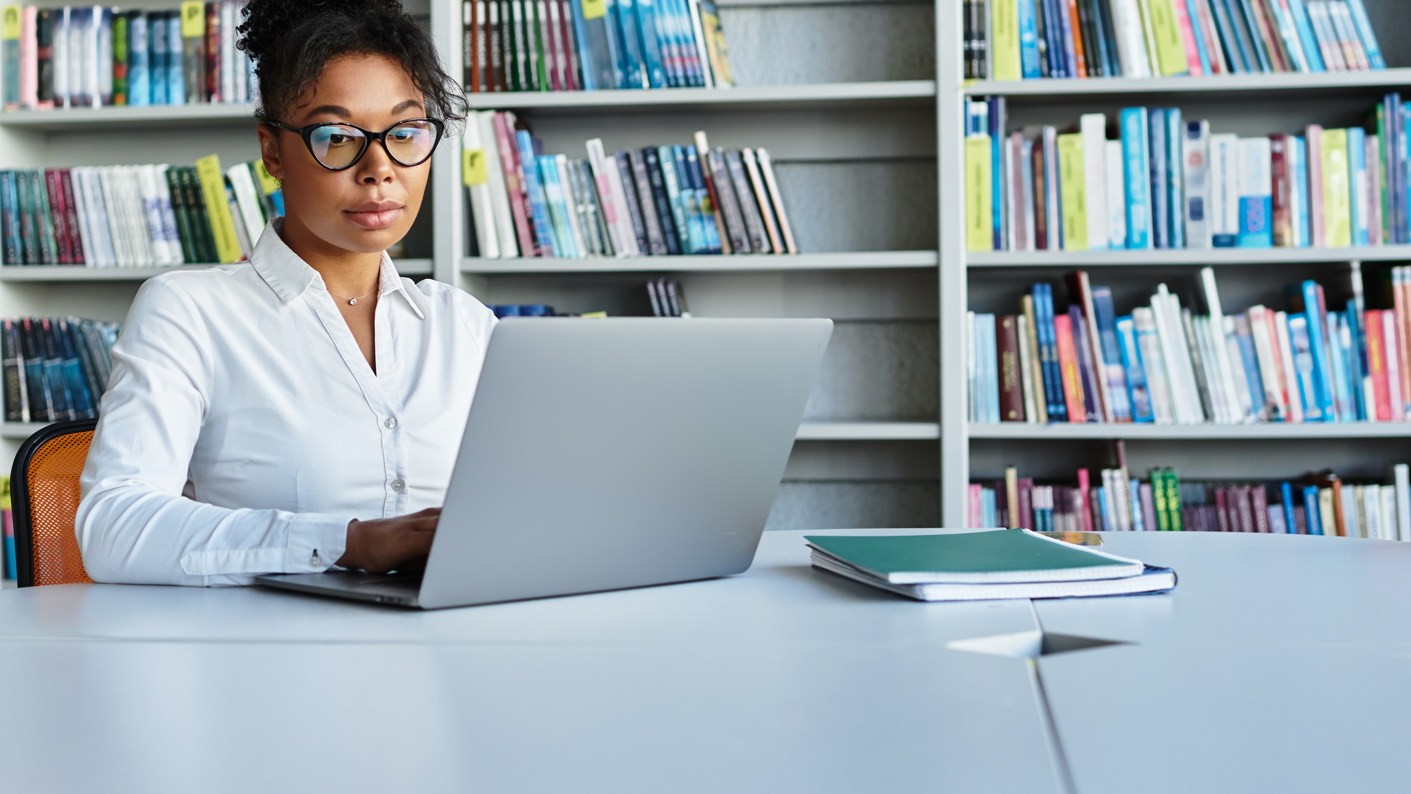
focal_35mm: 55
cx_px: 591
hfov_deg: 37.7
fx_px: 2058
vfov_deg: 21.8
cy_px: 379
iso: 320
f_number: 2.8
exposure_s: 1/200
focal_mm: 35
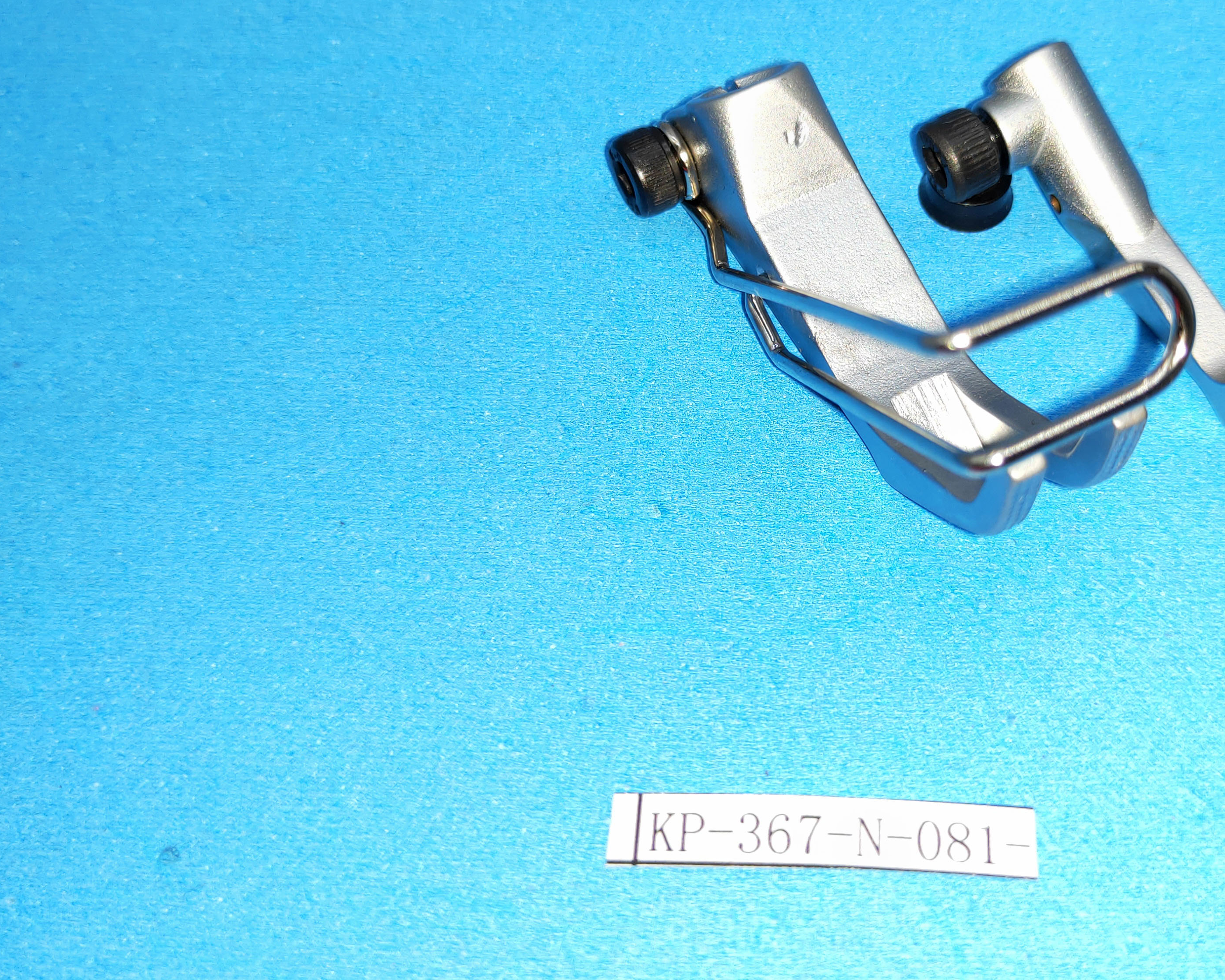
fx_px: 1341
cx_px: 734
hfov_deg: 48.8
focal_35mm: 37
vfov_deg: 39.9
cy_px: 378
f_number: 1.7
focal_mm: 3.97
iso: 100
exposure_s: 1/100
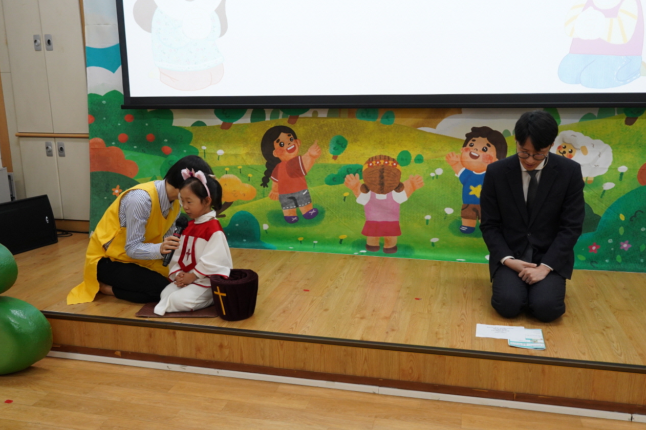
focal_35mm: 34
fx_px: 610
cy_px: 217
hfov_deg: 55.8
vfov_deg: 38.9
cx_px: 324
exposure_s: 1/160
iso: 2500
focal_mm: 33
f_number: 5.6
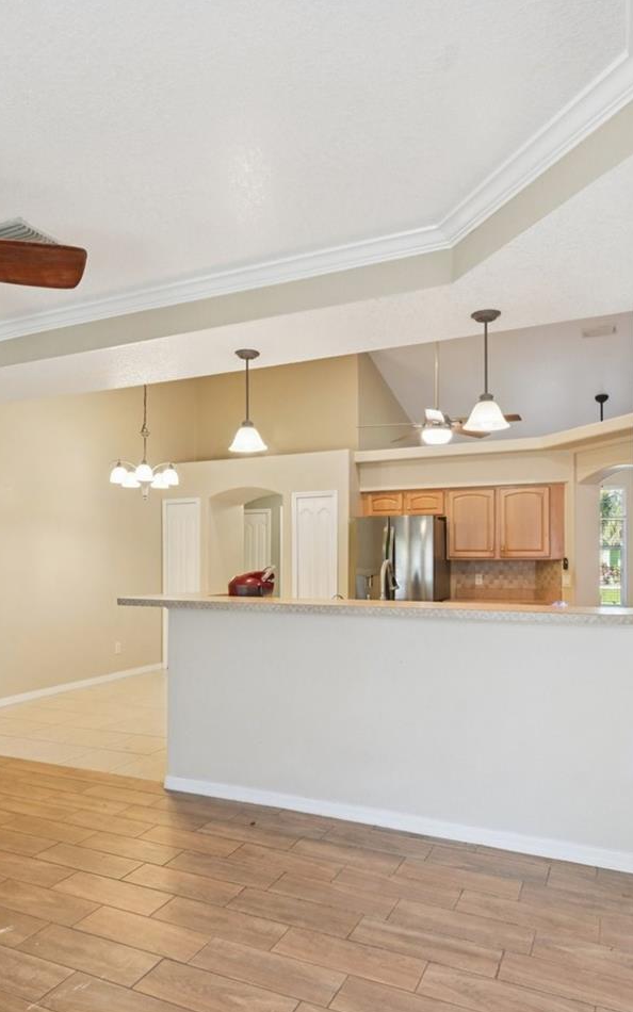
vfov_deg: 74.7
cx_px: 296
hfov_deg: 51.1
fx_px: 662
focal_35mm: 24
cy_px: 545
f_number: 8
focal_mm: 14
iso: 400
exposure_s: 1/15
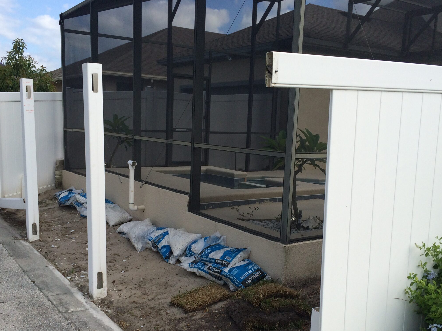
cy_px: 204
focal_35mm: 37
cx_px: 217
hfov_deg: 50.1
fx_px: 472
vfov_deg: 38.5
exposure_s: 1/1953
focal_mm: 4.15
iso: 32
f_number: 2.2
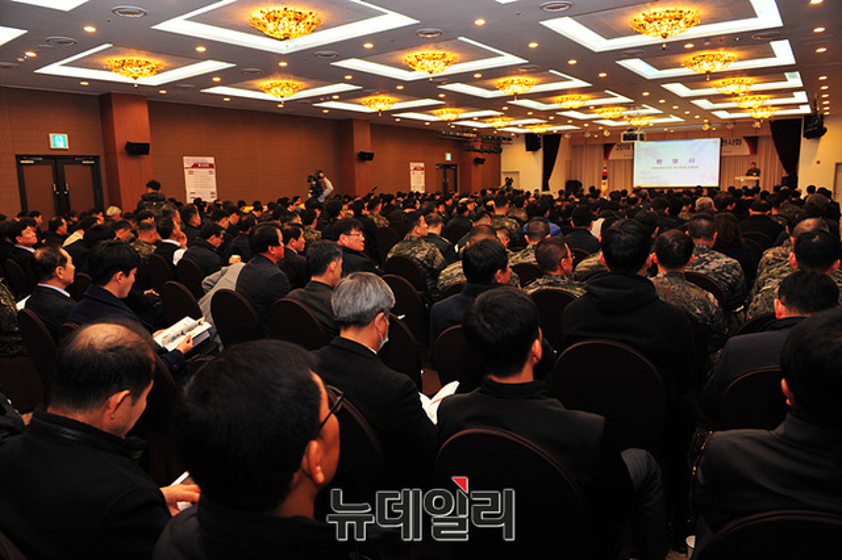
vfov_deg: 53.1
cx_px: 421
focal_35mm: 24
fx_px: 561
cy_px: 280
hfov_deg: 73.8
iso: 640
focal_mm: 24
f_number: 5
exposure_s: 1/60
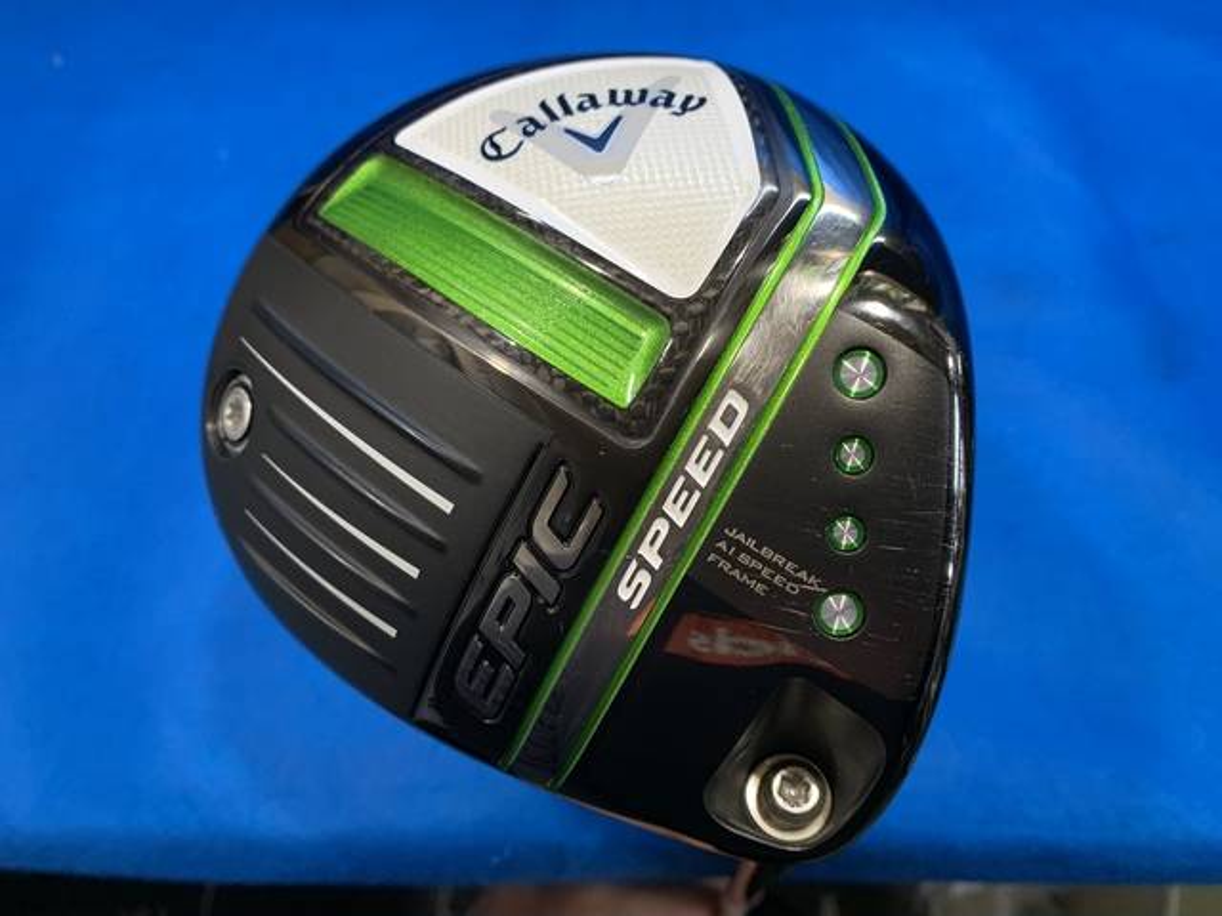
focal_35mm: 26
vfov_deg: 53.1
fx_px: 918
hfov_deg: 67.3
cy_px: 458
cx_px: 611
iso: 100
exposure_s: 1/60
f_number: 1.8
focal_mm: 4.25
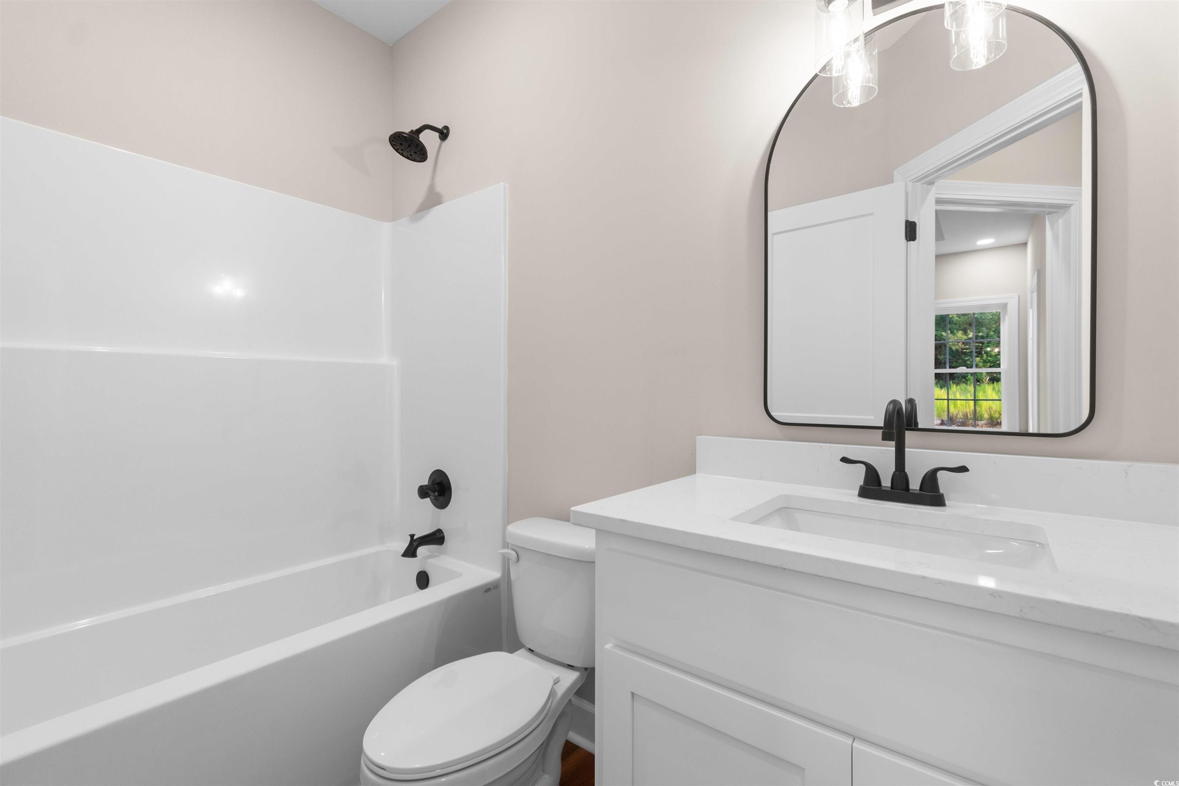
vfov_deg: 77.3
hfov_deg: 100.4
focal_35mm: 15
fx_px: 491
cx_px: 590
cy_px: 393
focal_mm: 10
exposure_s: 1/1.25
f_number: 4.5
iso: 100
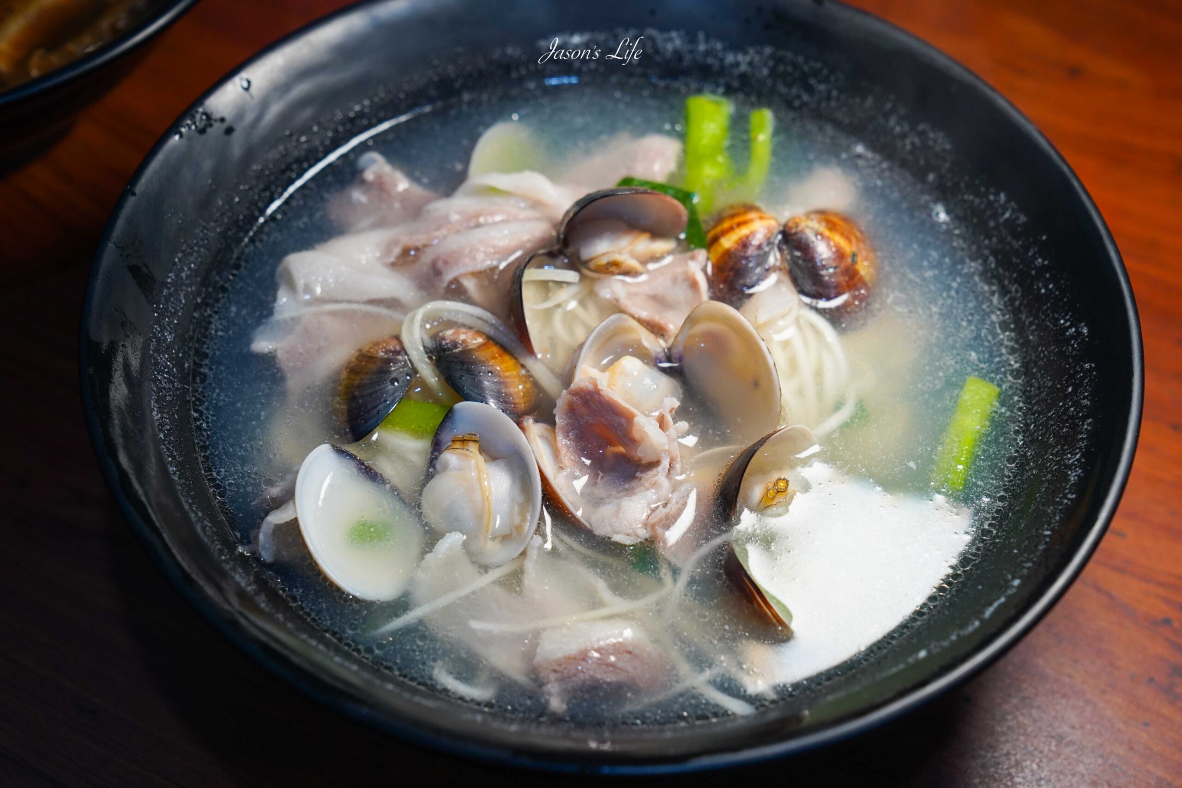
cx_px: 591
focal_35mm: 59
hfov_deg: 33.9
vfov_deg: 23.0
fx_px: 1937
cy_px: 394
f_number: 5.6
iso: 1250
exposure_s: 1/60
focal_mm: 59
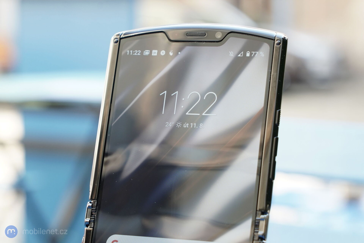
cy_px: 122
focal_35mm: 70
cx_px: 182
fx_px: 708
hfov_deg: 28.8
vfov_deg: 19.5
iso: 800
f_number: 7.1
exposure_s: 1/160
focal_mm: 70
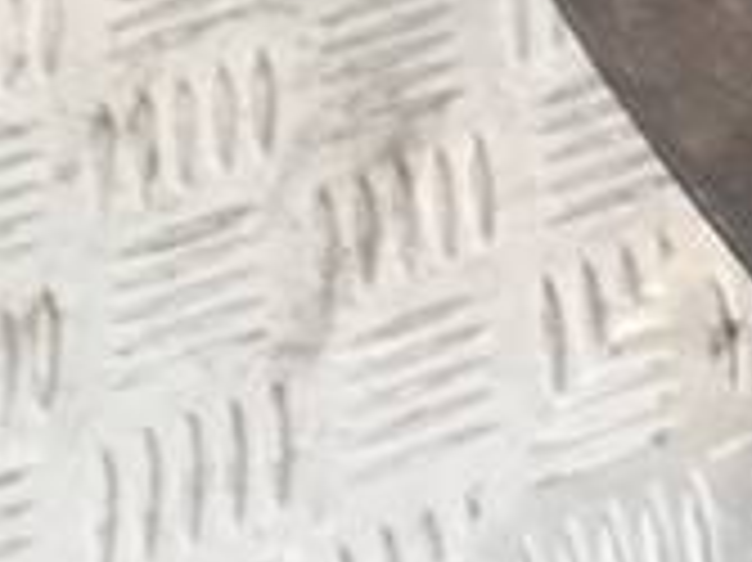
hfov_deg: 10.5
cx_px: 1977
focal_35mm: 153
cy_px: -796
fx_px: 3321
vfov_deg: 8.8
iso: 125
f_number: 1.8
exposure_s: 1/50
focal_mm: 4.6
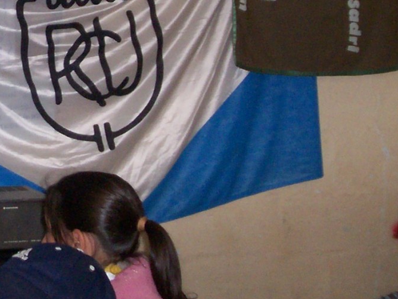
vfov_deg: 13.6
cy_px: 19
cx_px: -53
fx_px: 1242
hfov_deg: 17.5
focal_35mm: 108
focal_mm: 5.9
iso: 140
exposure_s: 1/64
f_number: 4.5
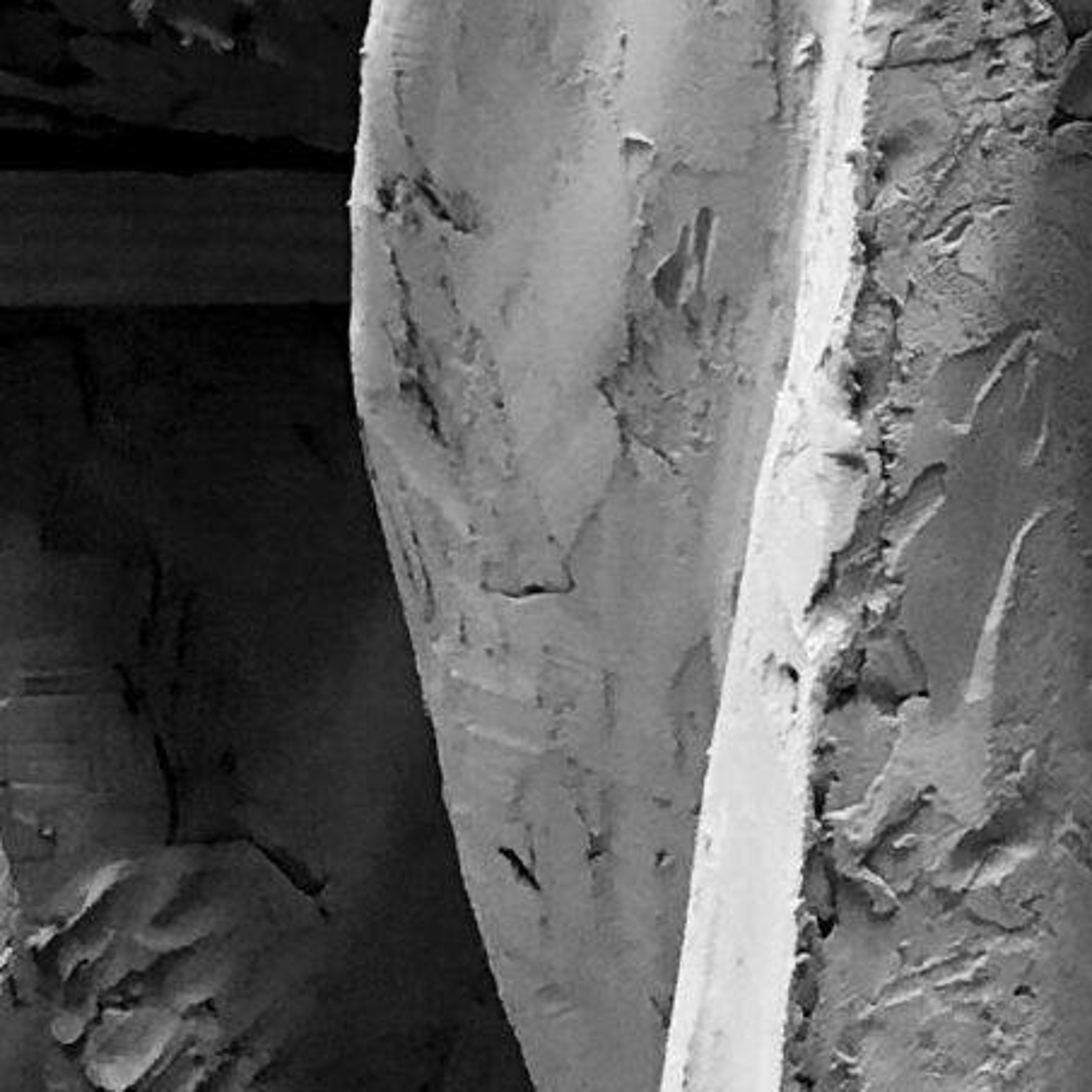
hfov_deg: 11.0
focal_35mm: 140
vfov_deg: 12.0
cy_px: -407
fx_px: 4997
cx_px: 2391
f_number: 1.8
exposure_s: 1/17
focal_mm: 3.99
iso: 50
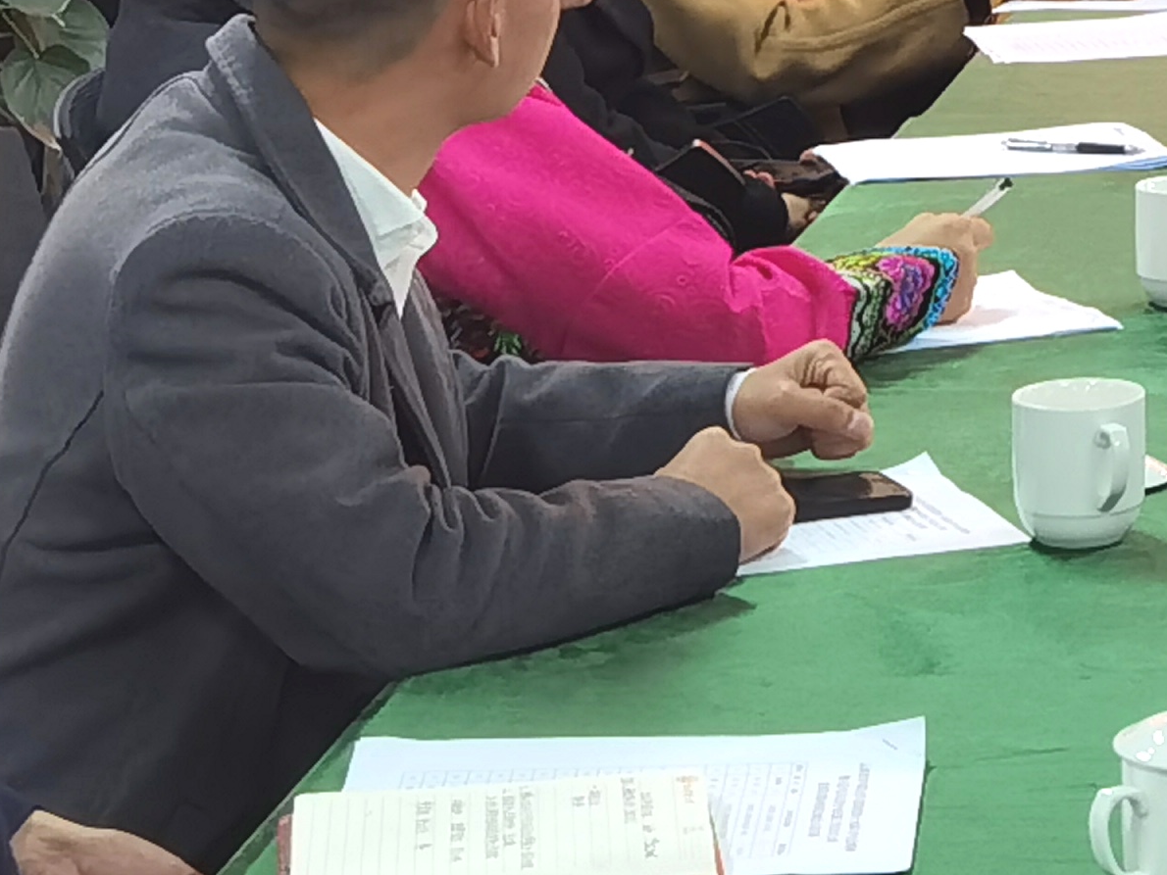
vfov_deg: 9.8
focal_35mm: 148
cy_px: -379
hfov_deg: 12.7
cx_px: 1699
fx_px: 4990
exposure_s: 1/100
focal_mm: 6.71
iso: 160
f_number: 1.9
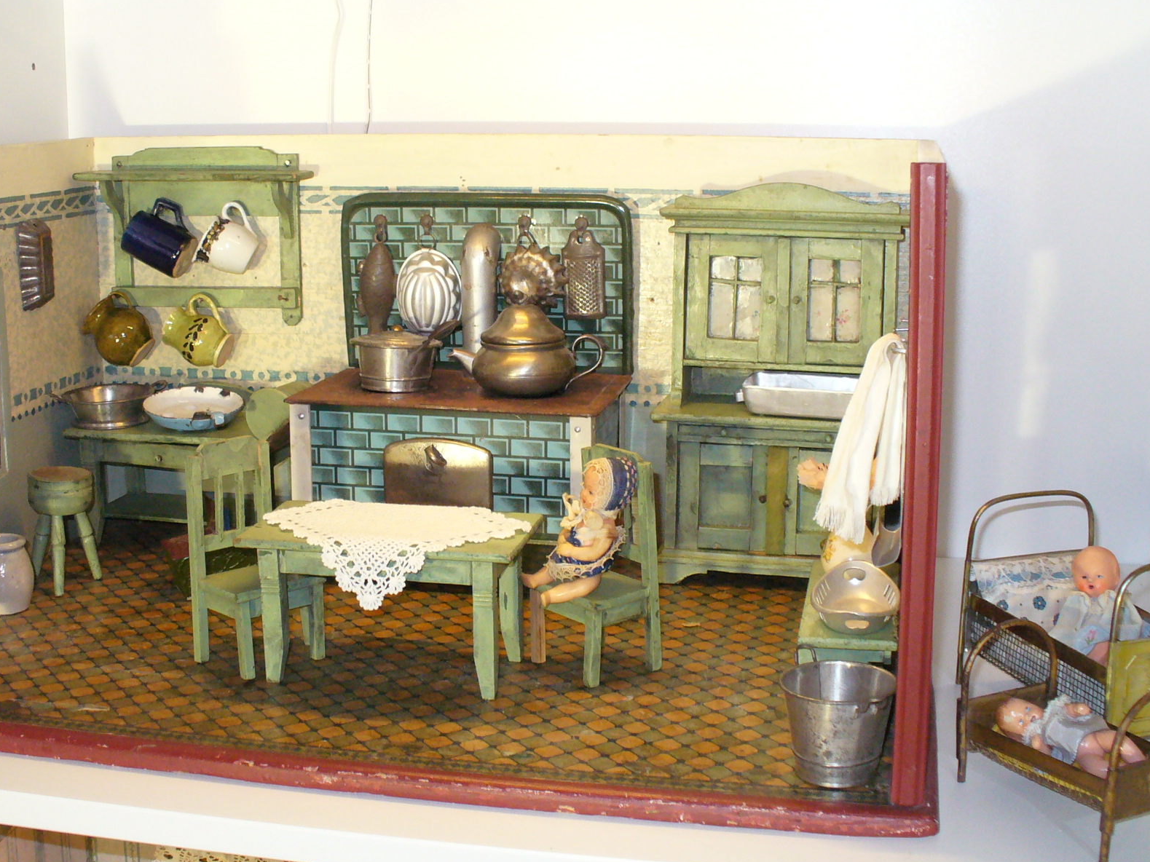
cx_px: 503
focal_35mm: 48
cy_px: 416
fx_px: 1595
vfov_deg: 30.3
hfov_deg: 39.6
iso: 200
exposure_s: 1/30
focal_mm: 6.1
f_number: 2.8
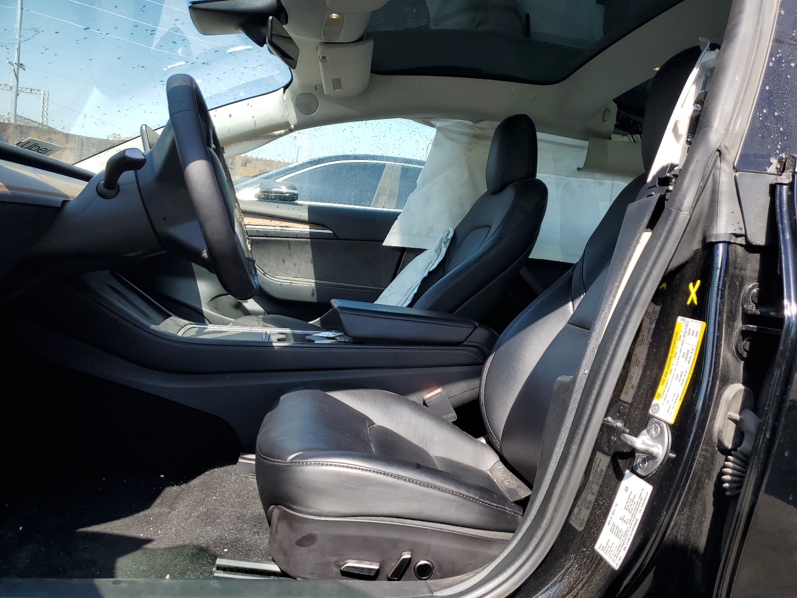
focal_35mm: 26
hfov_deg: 67.3
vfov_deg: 53.1
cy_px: 299
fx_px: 599
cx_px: 398
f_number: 1.5
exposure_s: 1/1000
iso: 50
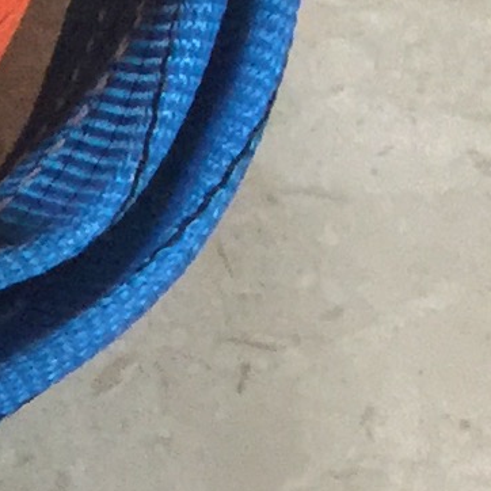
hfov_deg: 6.6
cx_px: -808
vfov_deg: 7.0
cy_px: -198
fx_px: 3964
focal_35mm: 247
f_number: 2.4
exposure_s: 1/20
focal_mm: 3.3
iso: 200
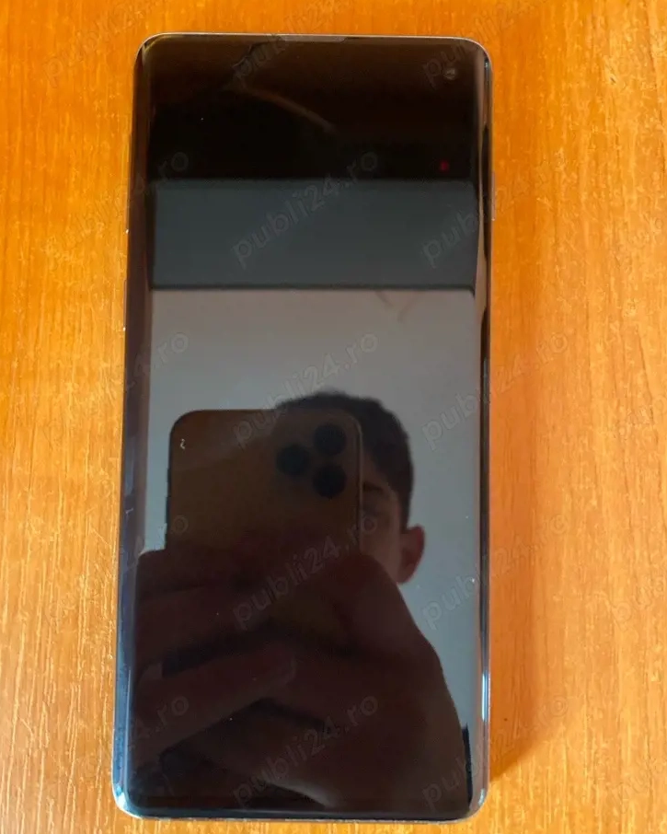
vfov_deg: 62.2
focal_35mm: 28
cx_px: 328
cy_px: 409
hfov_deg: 51.5
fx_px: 691
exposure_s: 1/49
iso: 500
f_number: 1.8
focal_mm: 4.25
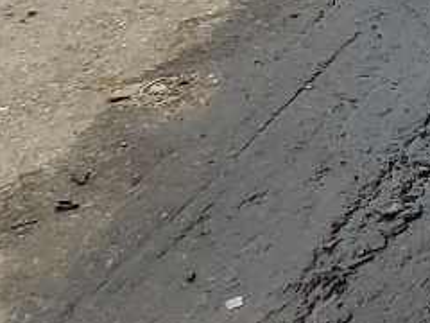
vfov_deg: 7.8
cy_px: -540
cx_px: 1387
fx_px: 2149
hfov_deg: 8.8
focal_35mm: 173
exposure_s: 1/3333
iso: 50
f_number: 1.5
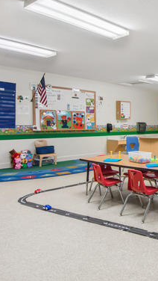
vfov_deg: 62.5
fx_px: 230
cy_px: 131
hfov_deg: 31.3
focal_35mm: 31
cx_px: 193
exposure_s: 1/40
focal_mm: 12
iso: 320
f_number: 8
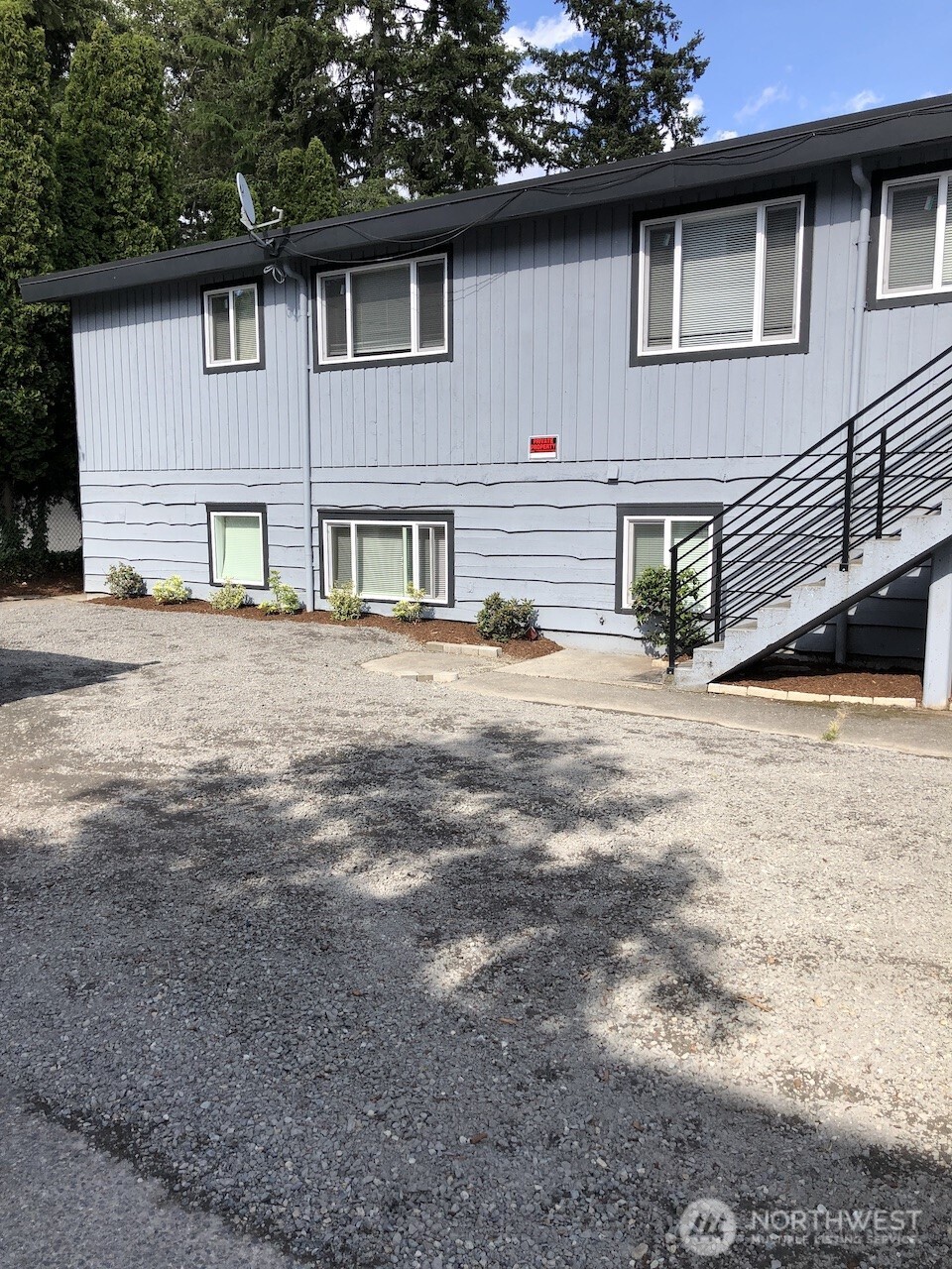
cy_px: 634
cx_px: 476
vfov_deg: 63.4
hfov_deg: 49.7
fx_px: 1027
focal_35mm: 28
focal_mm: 4
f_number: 1.8
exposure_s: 1/1000
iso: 20
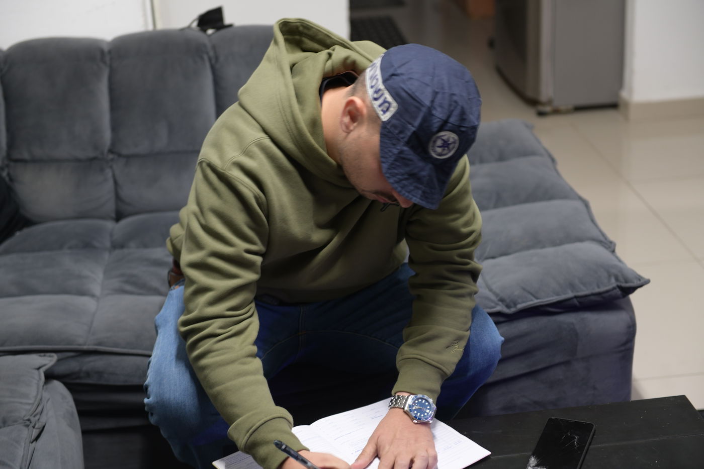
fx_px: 1369
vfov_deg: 19.5
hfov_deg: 28.8
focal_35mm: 70
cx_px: 352
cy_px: 234
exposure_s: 1/10
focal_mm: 70
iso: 640
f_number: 3.5
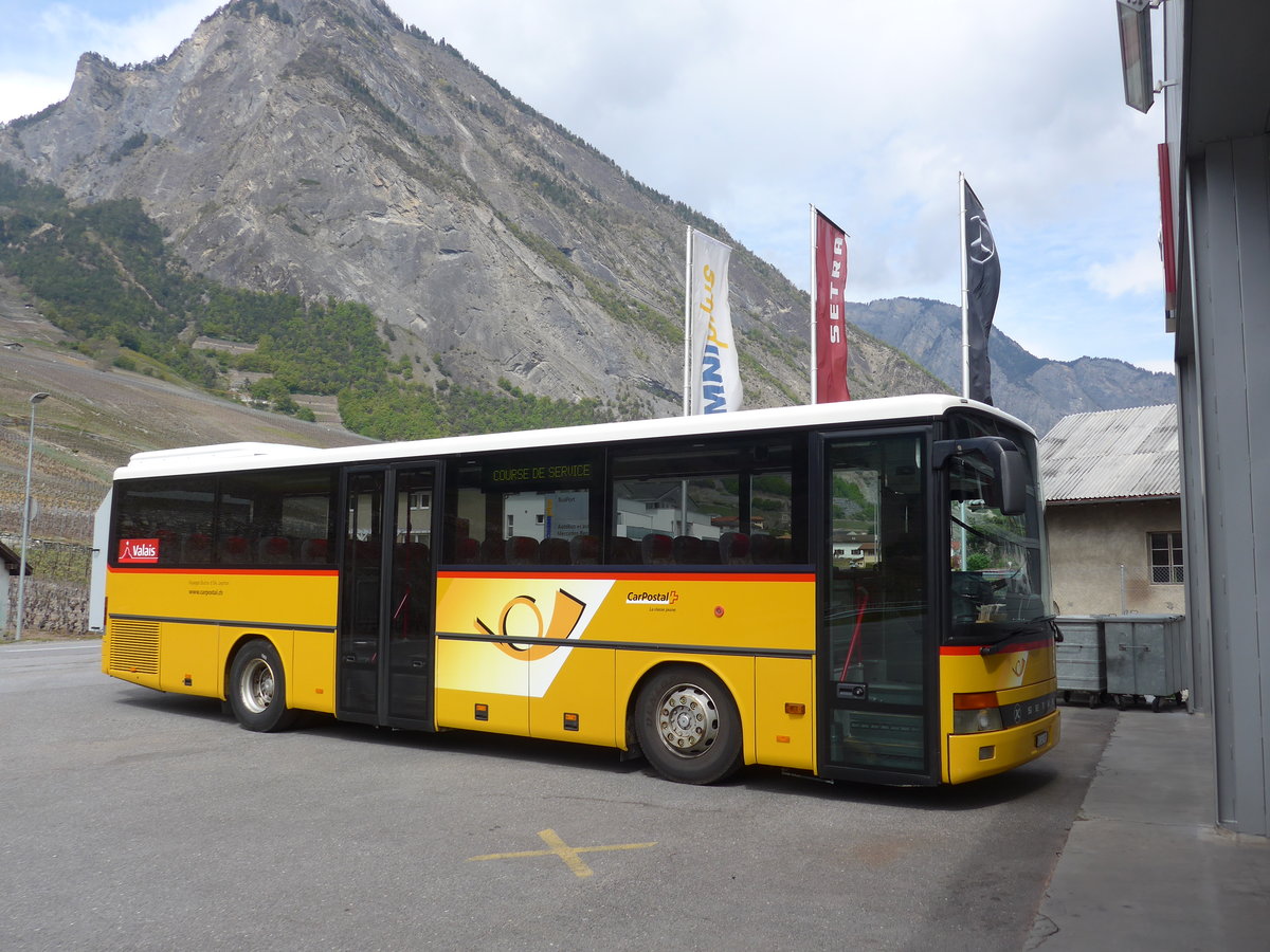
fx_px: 1064
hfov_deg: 61.7
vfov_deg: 48.2
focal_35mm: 29
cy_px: 476
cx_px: 635
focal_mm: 6
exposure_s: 1/1600
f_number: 2.8
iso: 80
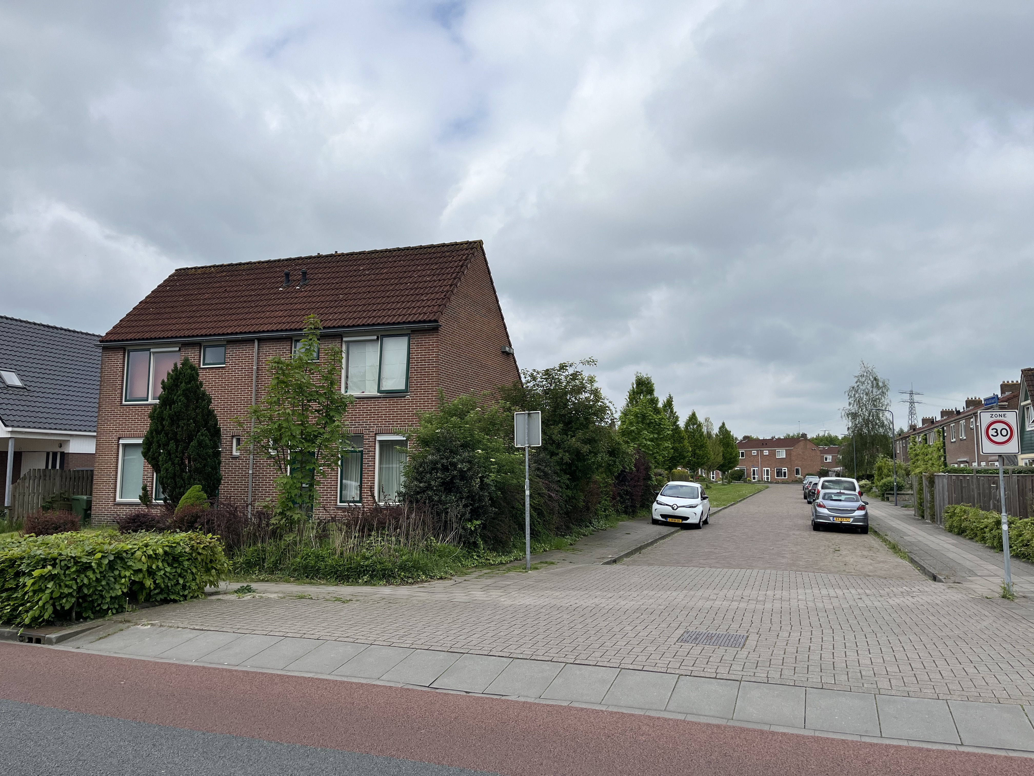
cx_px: 517
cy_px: 388
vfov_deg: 53.1
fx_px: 777
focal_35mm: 26
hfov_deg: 67.3
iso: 50
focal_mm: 5.1
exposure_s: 1/4310
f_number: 1.6
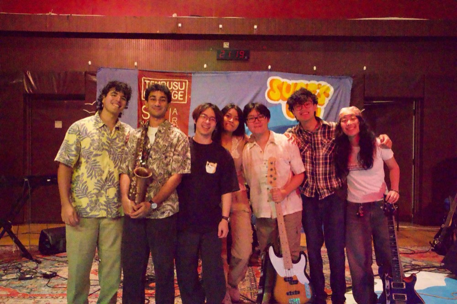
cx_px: 228
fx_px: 419
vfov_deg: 39.9
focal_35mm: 33
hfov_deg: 57.2
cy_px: 152
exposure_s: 1/125
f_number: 22
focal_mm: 33
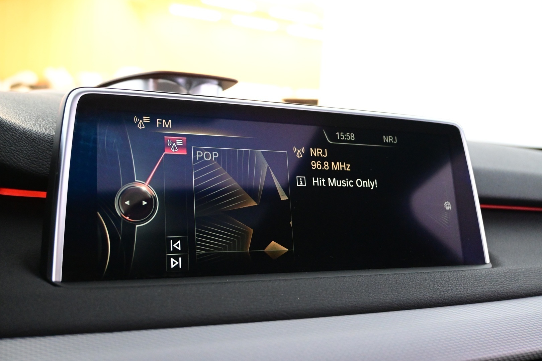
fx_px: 553
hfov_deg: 52.2
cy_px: 180
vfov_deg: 36.2
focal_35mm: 37
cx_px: 271
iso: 4500
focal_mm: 24.5
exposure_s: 1/40
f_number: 4.2
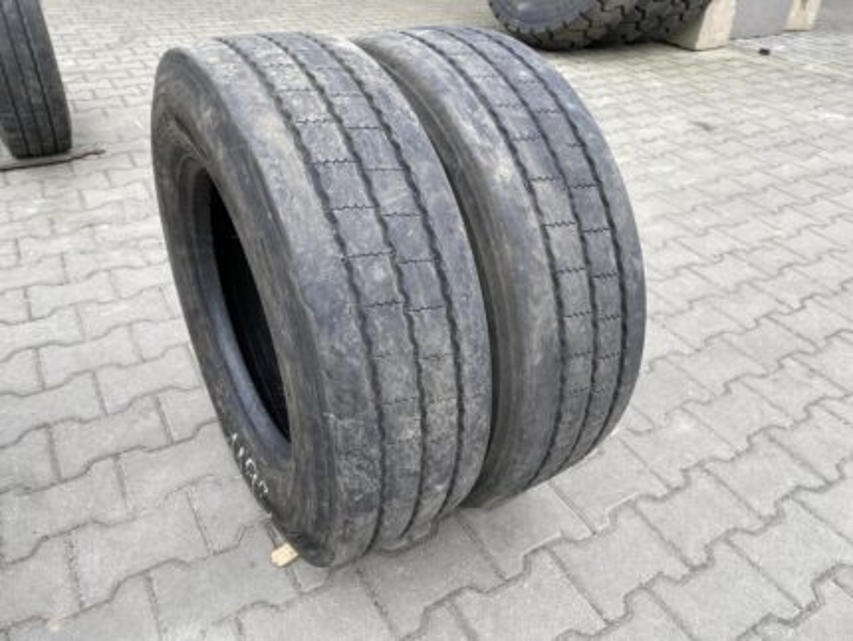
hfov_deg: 67.3
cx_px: 426
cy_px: 320
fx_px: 641
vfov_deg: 53.1
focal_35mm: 26
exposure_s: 1/273
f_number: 1.8
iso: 32
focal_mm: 4.25
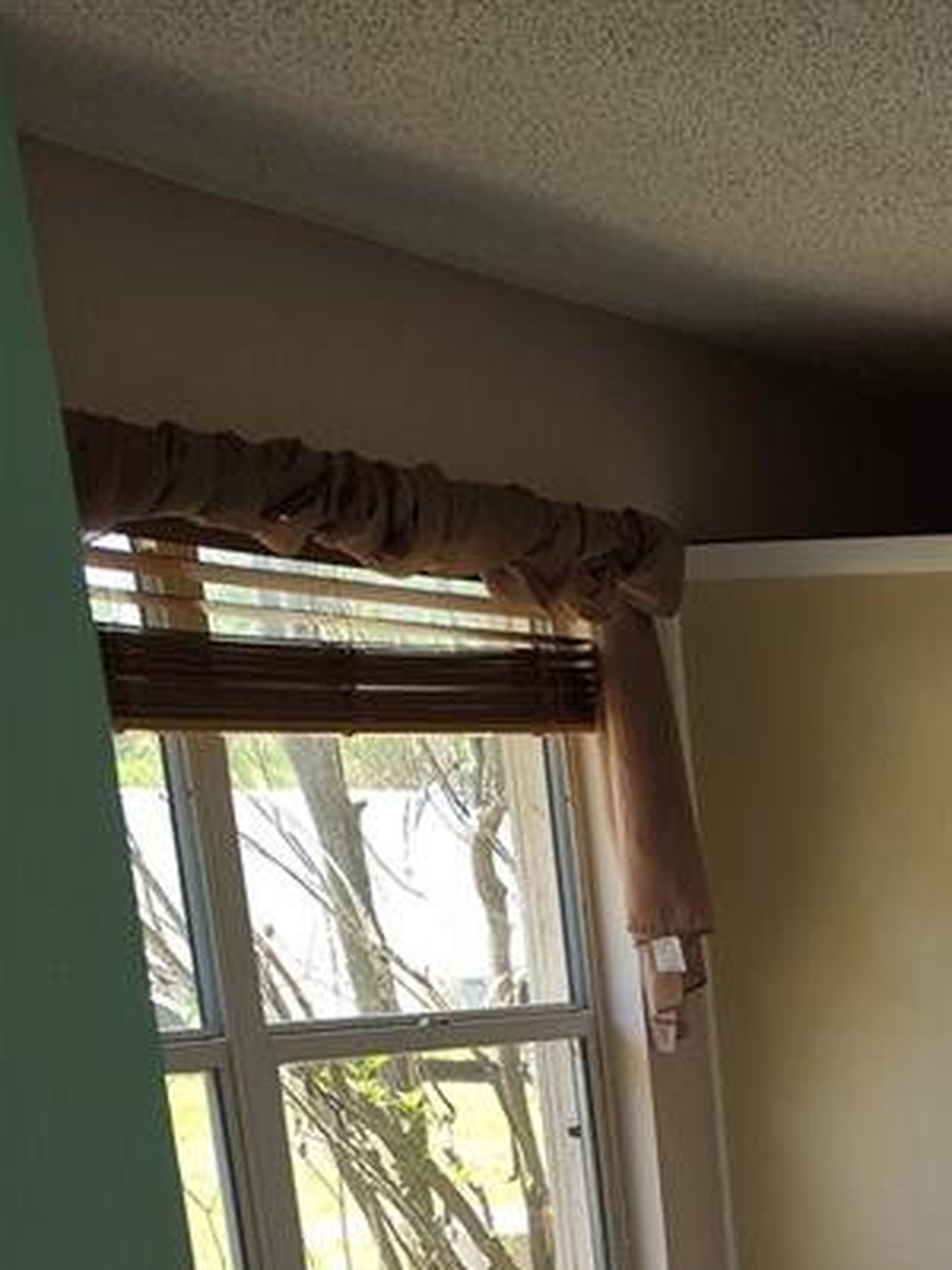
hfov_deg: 18.8
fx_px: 2530
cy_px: 1899
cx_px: 1425
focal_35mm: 69
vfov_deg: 22.9
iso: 32
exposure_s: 1/60
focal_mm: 5.4
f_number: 1.8
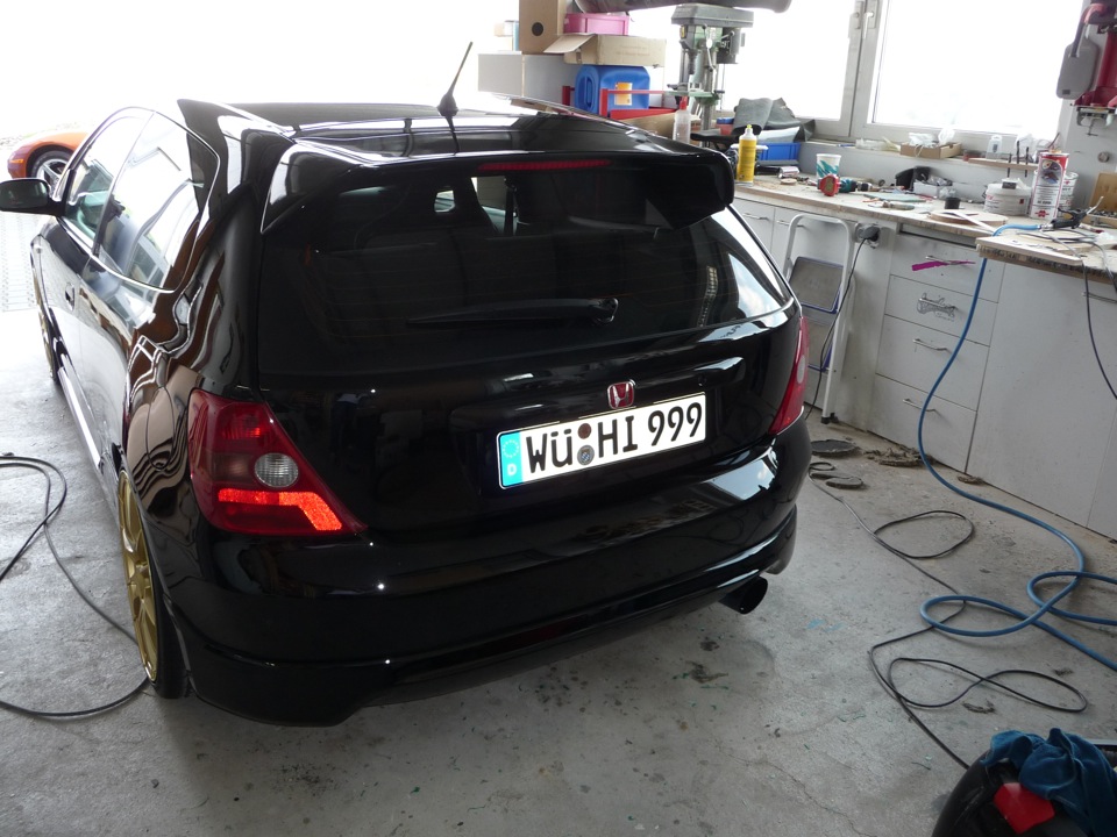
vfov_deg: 49.7
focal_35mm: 28
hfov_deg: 63.4
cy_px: 418
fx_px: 904
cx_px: 558
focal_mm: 4.7
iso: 100
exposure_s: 1/30
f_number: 3.3
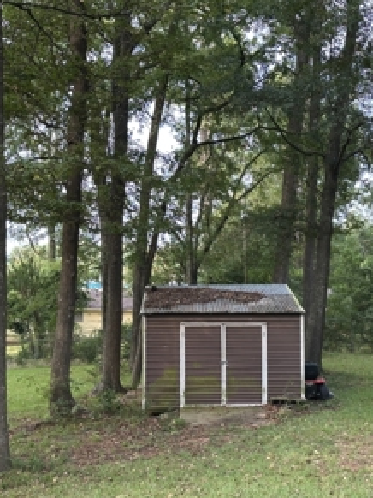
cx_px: 231
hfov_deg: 22.2
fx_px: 949
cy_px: 246
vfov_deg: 29.4
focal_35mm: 66
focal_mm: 6.86
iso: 64
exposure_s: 1/161
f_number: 1.78
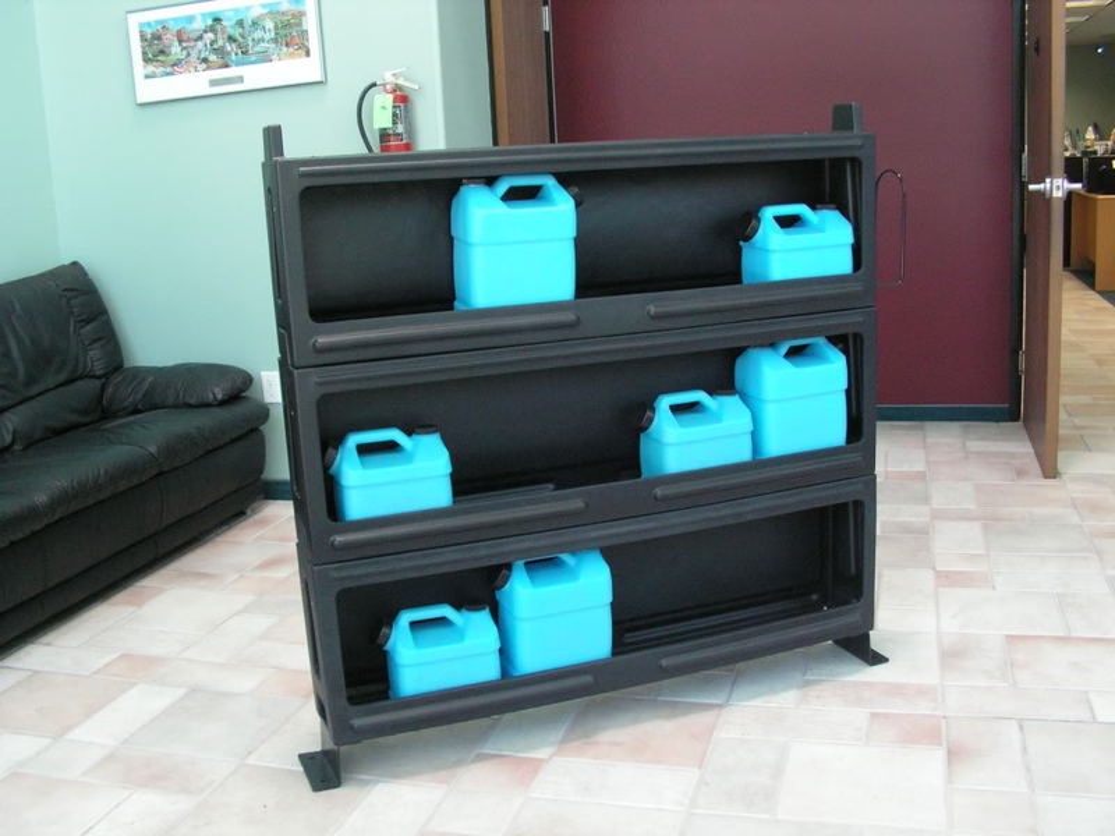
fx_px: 1160
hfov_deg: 51.4
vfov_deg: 39.7
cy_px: 418
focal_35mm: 36
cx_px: 558
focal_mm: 6
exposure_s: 1/40
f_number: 3.2
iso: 160
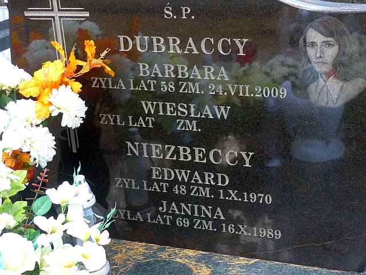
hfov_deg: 31.7
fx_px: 645
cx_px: 183
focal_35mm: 61
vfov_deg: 24.0
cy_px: 138
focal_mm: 10.9
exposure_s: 1/60
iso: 250
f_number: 2.8
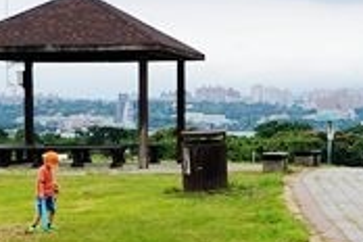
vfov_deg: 11.6
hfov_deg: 17.6
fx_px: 1170
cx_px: 169
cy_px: 289
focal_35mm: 116
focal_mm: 11.45
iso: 125
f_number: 4
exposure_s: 1/125
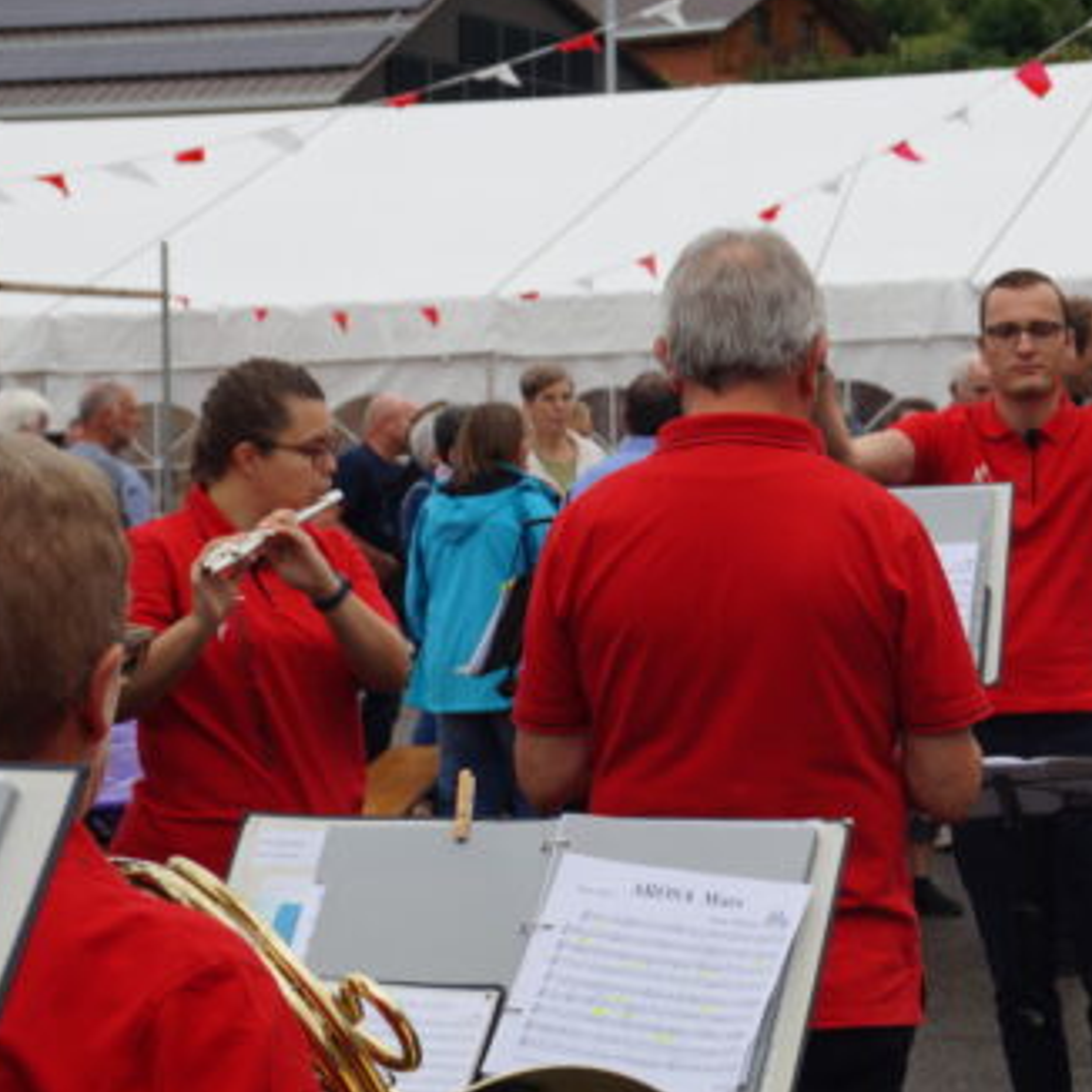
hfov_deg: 19.3
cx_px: 878
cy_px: 404
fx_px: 3171
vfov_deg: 19.5
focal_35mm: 89
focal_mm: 35
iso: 100
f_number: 8
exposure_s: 1/100
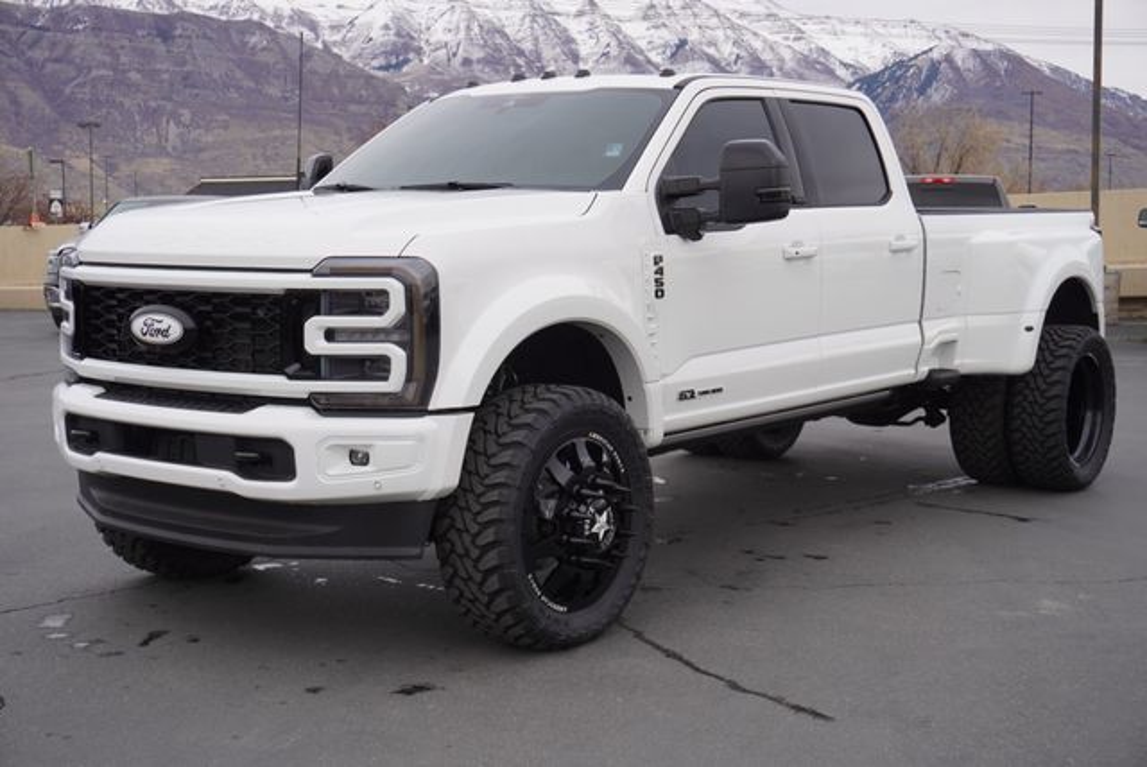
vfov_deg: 27.3
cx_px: 574
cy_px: 384
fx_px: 1579
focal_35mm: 50
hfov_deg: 39.9
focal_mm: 33
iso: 100
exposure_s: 1/80
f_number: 5.6
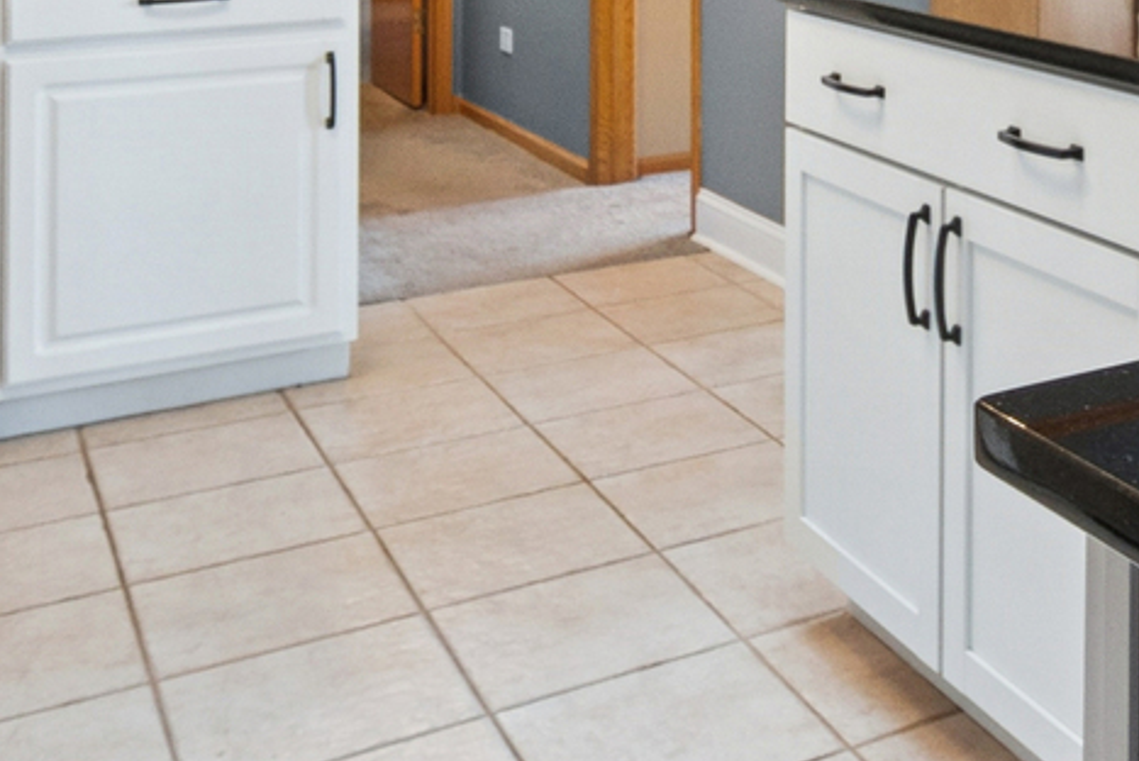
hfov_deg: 35.1
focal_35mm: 52
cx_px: 1100
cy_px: -183
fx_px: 1646
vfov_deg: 23.5
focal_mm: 10
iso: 400
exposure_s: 1/6
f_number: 8
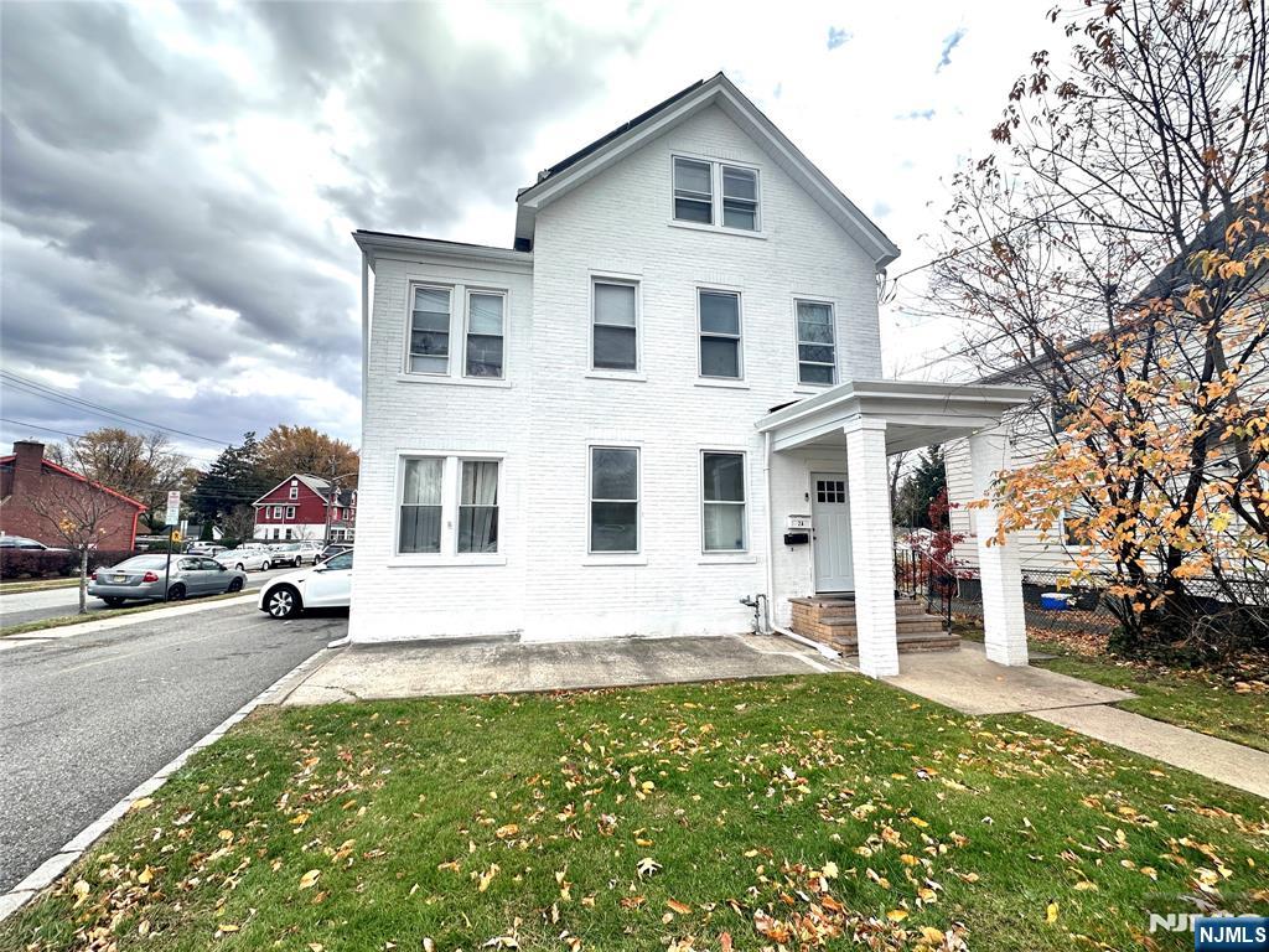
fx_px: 513
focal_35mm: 14
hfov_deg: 102.1
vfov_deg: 85.7
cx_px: 634
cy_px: 476
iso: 40
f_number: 2.2
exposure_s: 1/518
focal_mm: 2.22
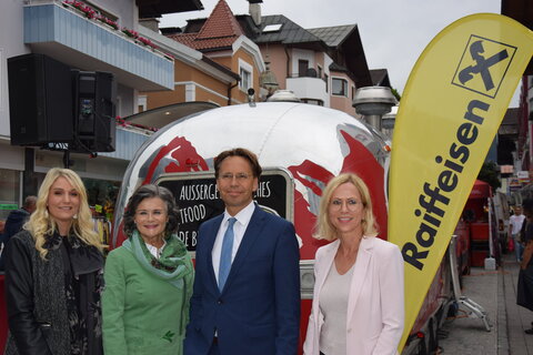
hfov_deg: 41.1
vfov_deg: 28.1
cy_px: 178
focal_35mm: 48
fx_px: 711
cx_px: 266
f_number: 5.6
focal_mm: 32
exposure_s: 1/125
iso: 100
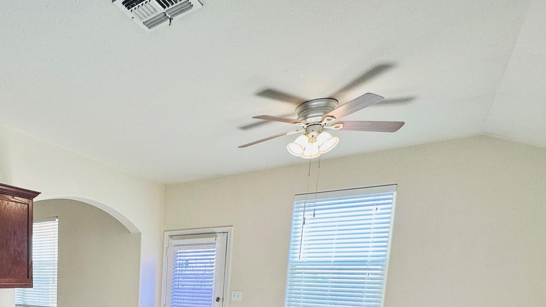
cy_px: 328
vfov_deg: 36.9
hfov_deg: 60.9
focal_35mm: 27
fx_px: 391
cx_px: 72
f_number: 2.2
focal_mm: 2.22
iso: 100
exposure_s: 1/120
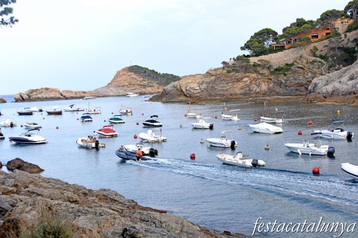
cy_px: 119
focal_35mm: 48
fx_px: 477
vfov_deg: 28.1
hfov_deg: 41.1
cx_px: 179
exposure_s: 1/320
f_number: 7.1
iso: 400
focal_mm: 32
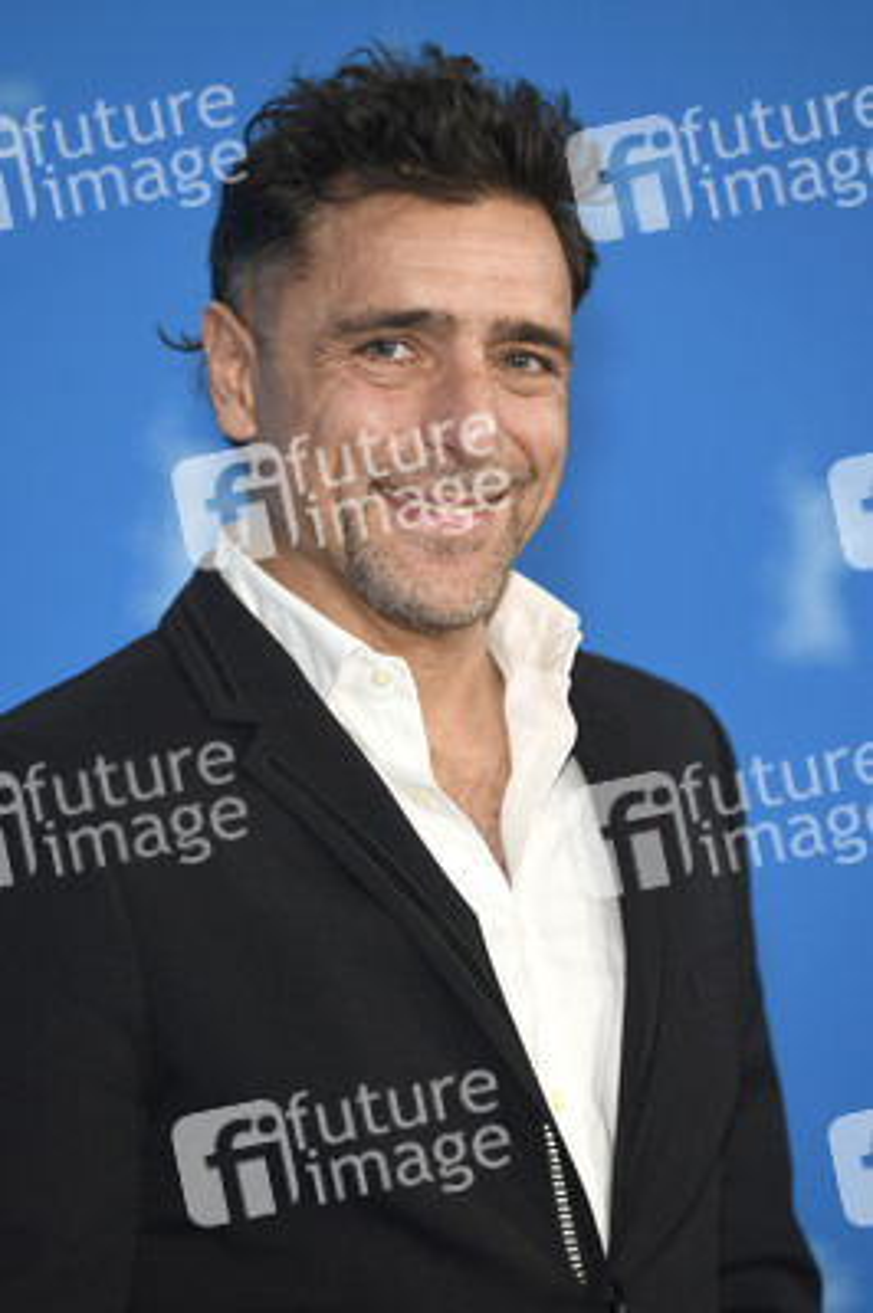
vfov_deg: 10.8
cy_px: 656
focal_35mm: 190
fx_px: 6923
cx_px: 436
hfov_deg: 7.2
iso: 640
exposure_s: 1/400
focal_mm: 190
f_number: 4
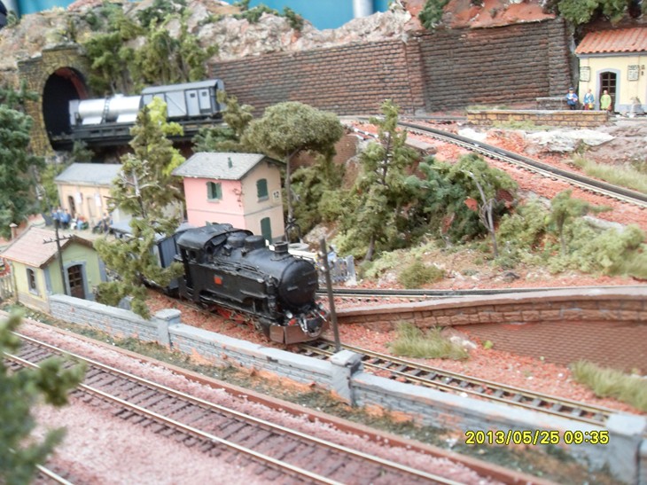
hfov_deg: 54.0
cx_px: 324
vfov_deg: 41.8
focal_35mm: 34
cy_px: 242
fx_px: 635
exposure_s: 1/6
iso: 200
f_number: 2.8
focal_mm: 6.3
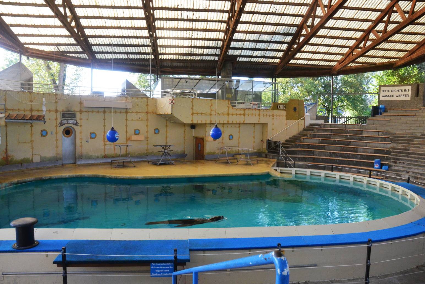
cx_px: 216
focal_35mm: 28
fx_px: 331
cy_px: 139
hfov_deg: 65.5
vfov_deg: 46.4
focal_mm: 18
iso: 2500
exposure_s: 1/250
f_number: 8
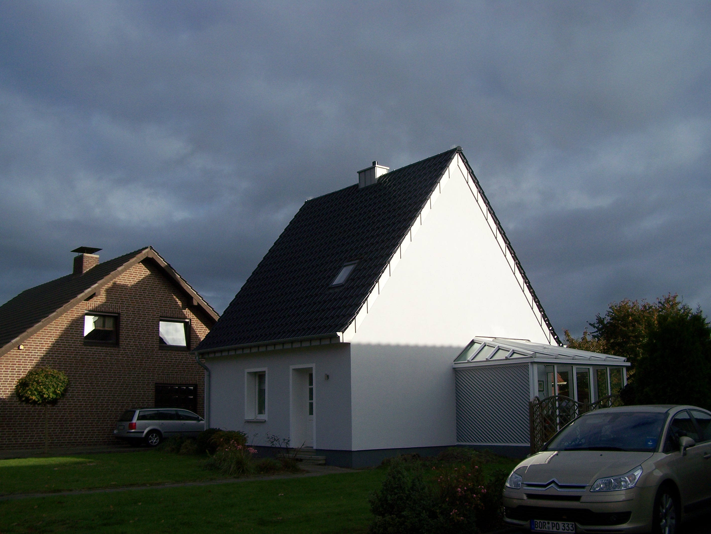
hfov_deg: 48.9
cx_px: 356
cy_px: 267
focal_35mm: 38
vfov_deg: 37.8
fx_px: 781
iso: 80
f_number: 4
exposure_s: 1/1000
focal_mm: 6.3
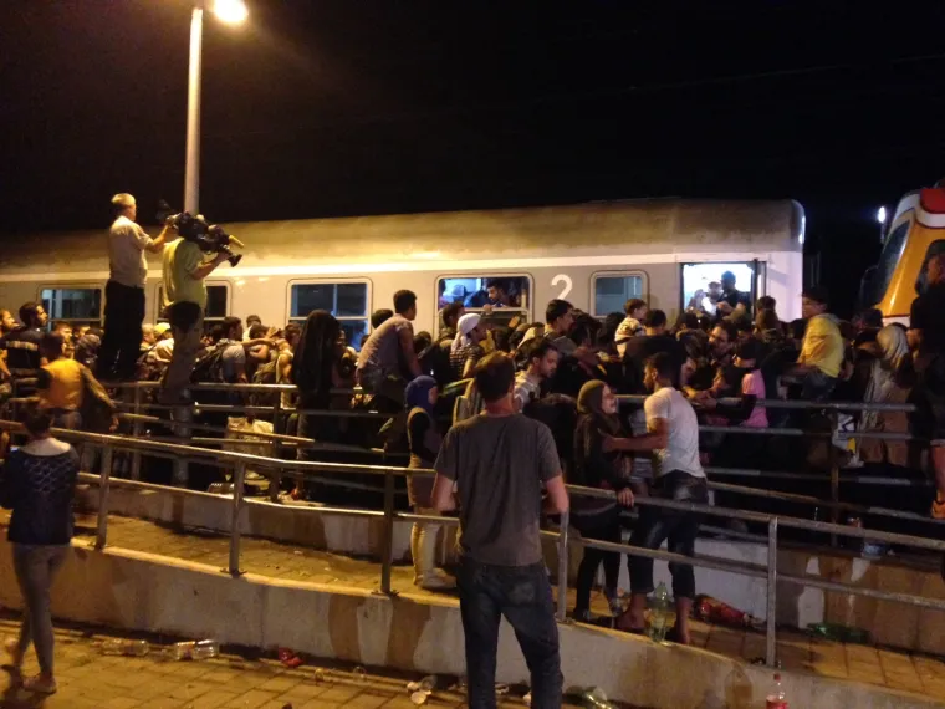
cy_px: 354
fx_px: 901
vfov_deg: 42.9
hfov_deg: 55.4
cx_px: 472
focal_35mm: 33
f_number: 2.4
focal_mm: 4.12
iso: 800
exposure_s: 1/15
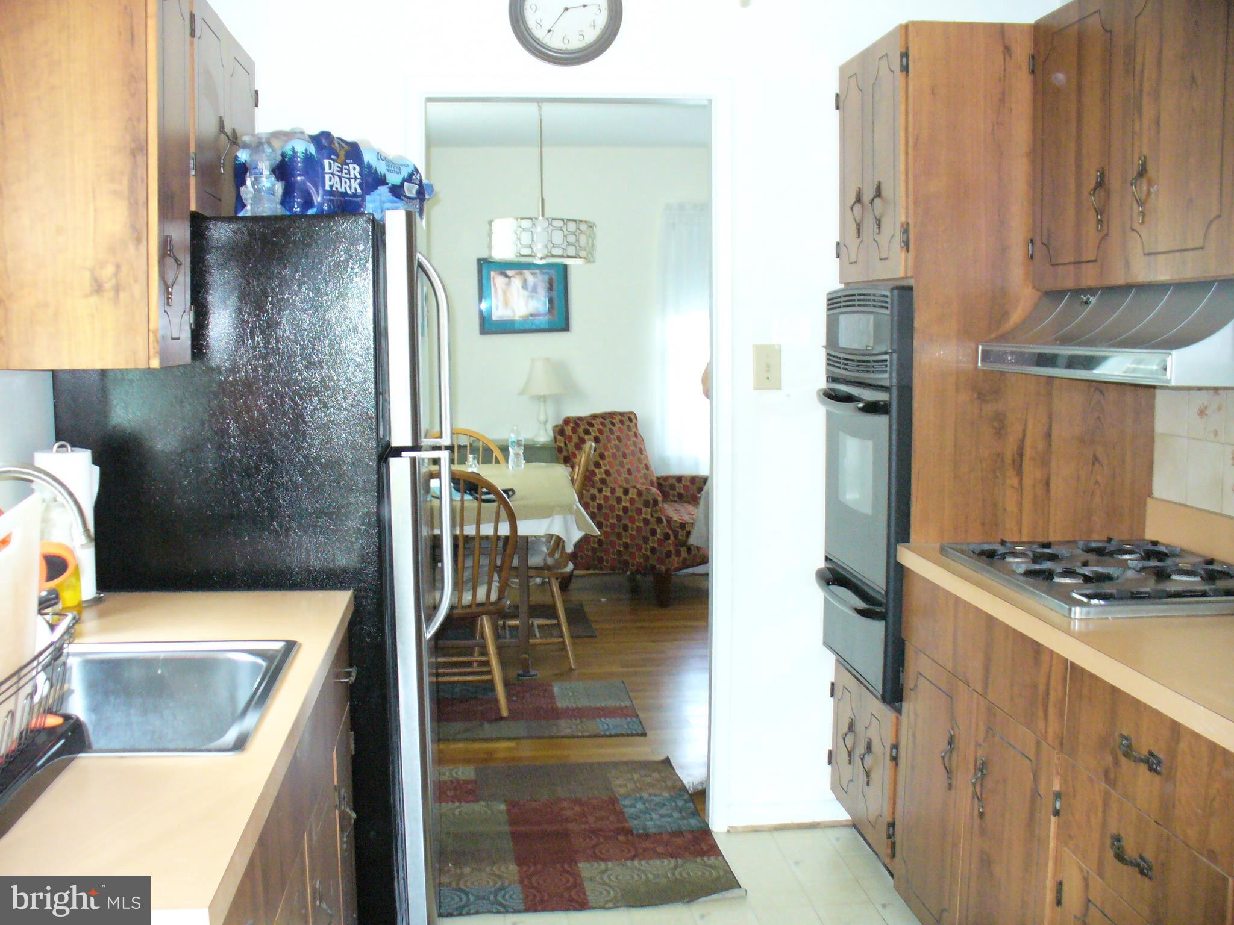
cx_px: 617
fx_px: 1319
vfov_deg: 38.7
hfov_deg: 50.1
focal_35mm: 37
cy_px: 462
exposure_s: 1/30
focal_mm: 6.1
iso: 320
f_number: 2.8
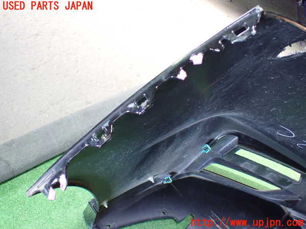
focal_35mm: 30
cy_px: 114
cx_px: 153
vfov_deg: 46.8
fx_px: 265
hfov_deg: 60.0
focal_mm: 5.4
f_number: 2.3
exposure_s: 1/40
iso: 800
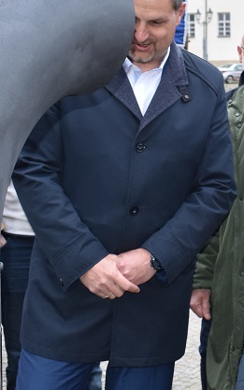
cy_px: 116
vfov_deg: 23.8
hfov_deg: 14.6
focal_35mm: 86
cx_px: 300
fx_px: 917
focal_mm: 23
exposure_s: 1/125
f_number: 5.6
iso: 400
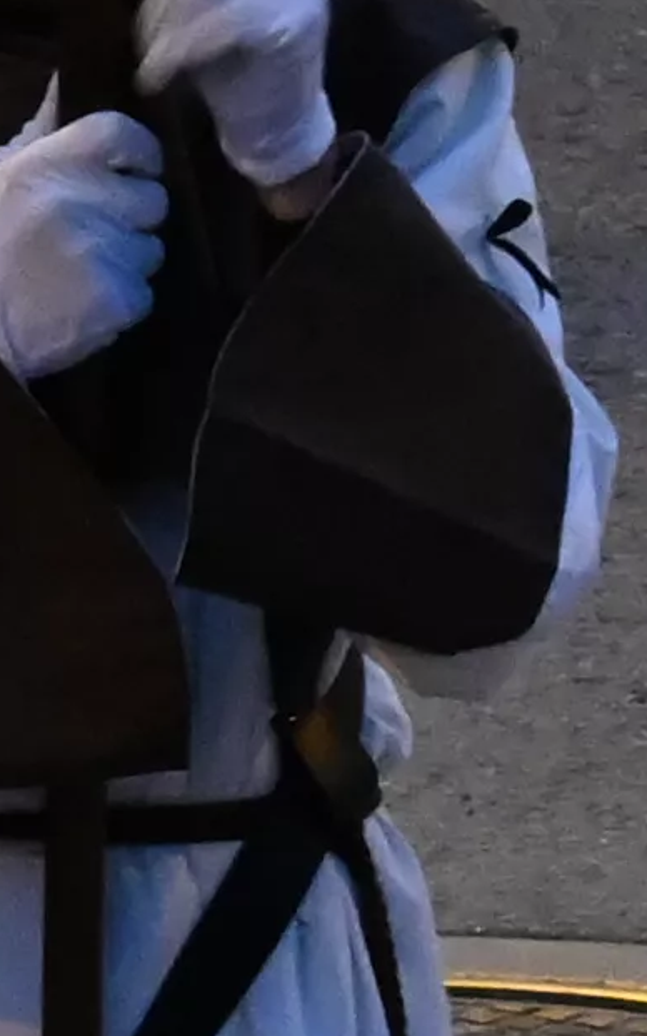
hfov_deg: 0.5
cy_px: 345
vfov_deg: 0.8
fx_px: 77320
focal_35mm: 2740
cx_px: -70
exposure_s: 1/60
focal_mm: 200
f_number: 6
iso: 3200
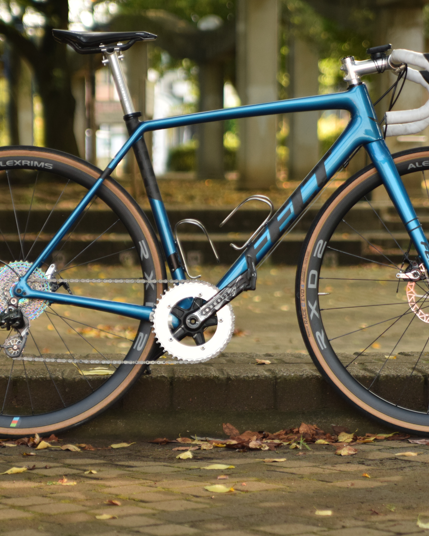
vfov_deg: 12.2
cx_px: 230
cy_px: 268
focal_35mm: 159
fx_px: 2519
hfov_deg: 9.7
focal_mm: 75
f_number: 2.8
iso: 640
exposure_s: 1/800
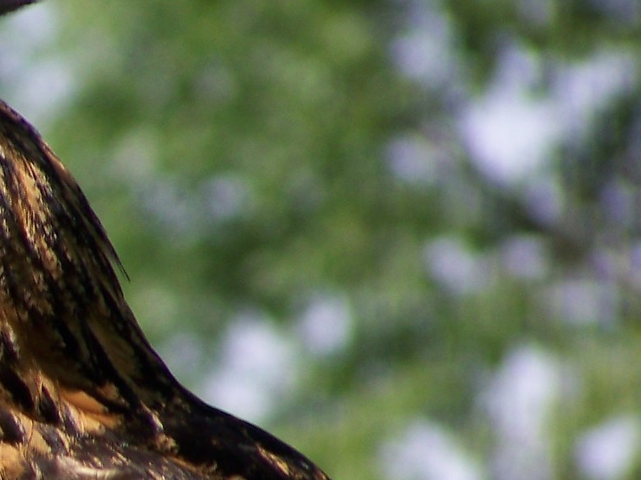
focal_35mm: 969
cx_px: -328
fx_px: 17941
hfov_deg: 2.0
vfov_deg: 1.5
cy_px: 328
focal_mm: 51
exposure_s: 1/500
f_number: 3.6
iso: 64
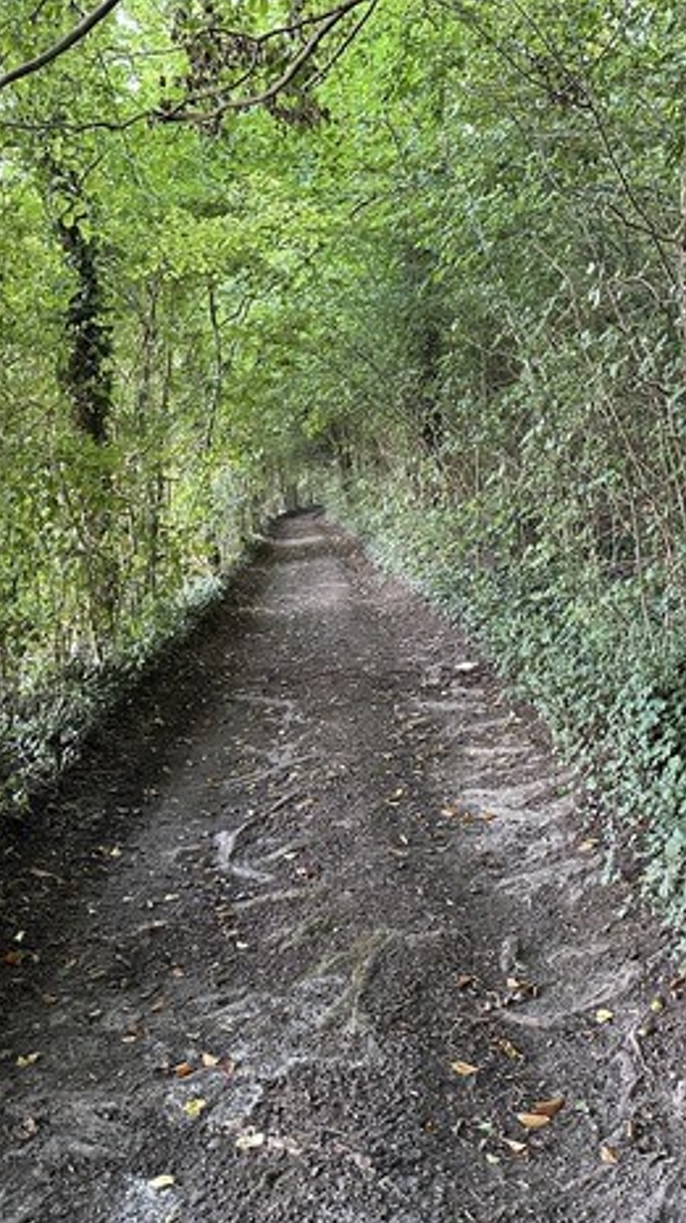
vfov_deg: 55.3
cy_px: 629
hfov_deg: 32.6
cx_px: 247
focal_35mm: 36
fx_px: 1166
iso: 640
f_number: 1.78
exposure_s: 1/60
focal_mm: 6.86
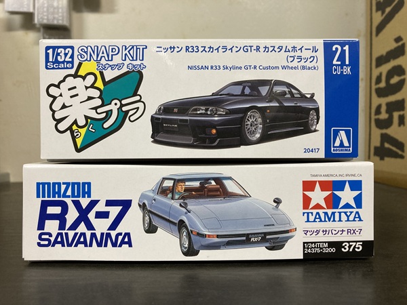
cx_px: 204
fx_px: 329
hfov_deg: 63.4
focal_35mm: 28
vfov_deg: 49.7
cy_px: 152
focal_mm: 3.99
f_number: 1.8
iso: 125
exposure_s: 1/60
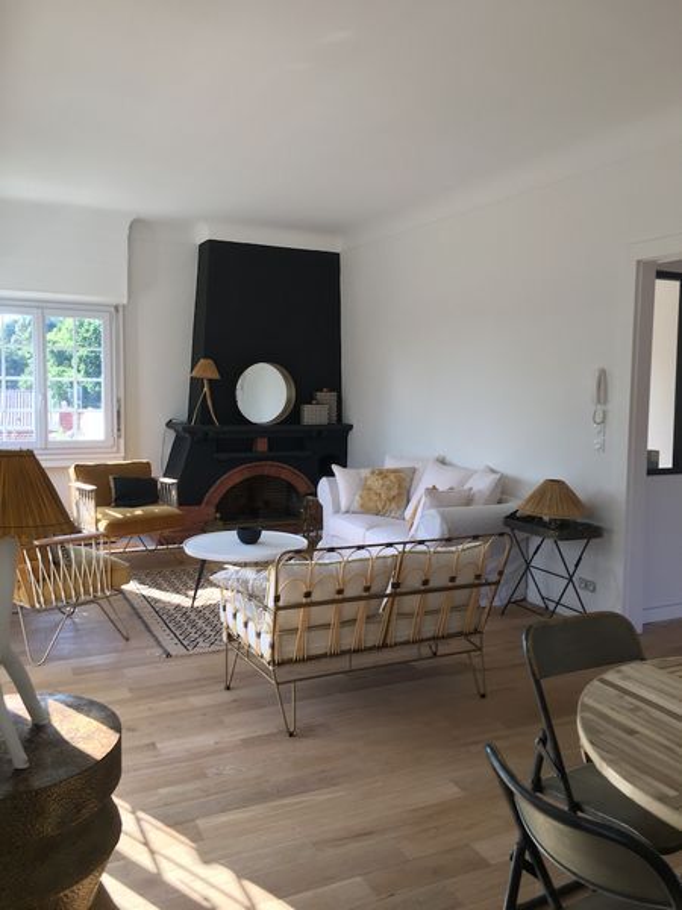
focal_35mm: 29
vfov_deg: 61.7
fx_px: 762
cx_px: 341
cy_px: 455
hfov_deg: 48.2
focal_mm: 4.15
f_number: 2.2
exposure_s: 1/100
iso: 32
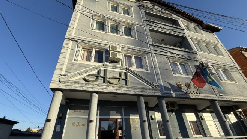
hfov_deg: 99.3
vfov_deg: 66.5
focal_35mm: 16
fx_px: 105
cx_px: 119
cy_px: 83
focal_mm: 2.22
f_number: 2.2
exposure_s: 1/1431
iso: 50
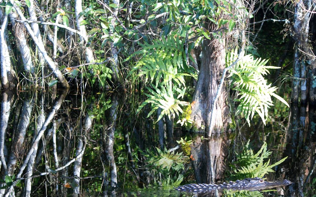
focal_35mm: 141
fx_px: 1214
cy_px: 90
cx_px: 198
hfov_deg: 14.8
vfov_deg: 9.3
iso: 400
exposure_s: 1/160
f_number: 5.6
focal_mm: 70
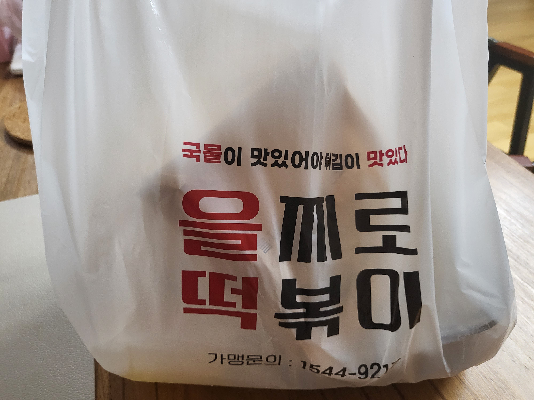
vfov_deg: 53.1
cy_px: 200
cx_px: 267
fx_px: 401
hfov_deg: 67.3
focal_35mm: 26
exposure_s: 1/120
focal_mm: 4.25
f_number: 1.8
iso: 250
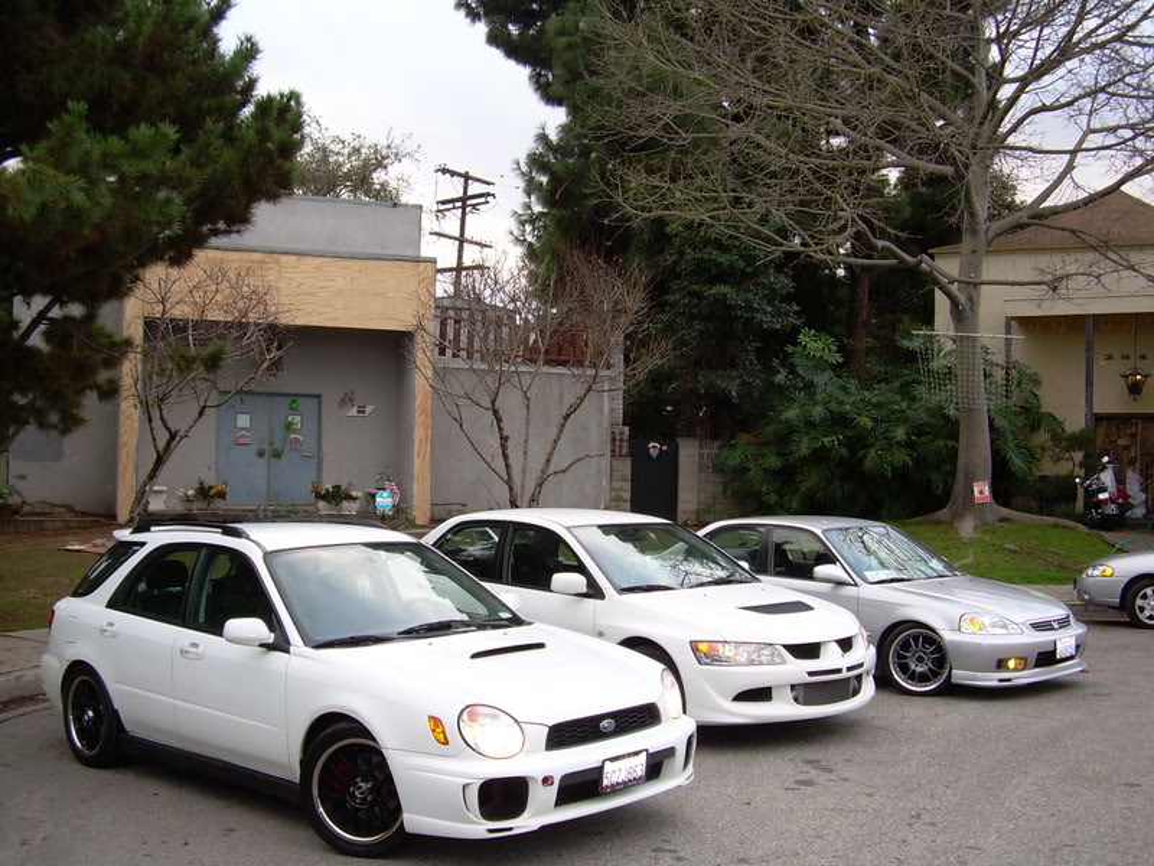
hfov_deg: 49.0
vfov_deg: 37.7
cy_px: 433
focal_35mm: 38
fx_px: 1267
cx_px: 577
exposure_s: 1/65.4
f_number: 2.8
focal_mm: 6.3
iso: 50
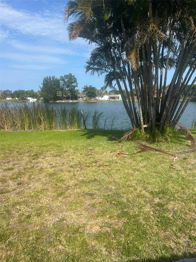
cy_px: 131
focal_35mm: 26
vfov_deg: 67.3
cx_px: 98
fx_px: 196
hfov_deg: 53.1
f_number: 1.5
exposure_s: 1/3968
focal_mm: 5.7
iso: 50
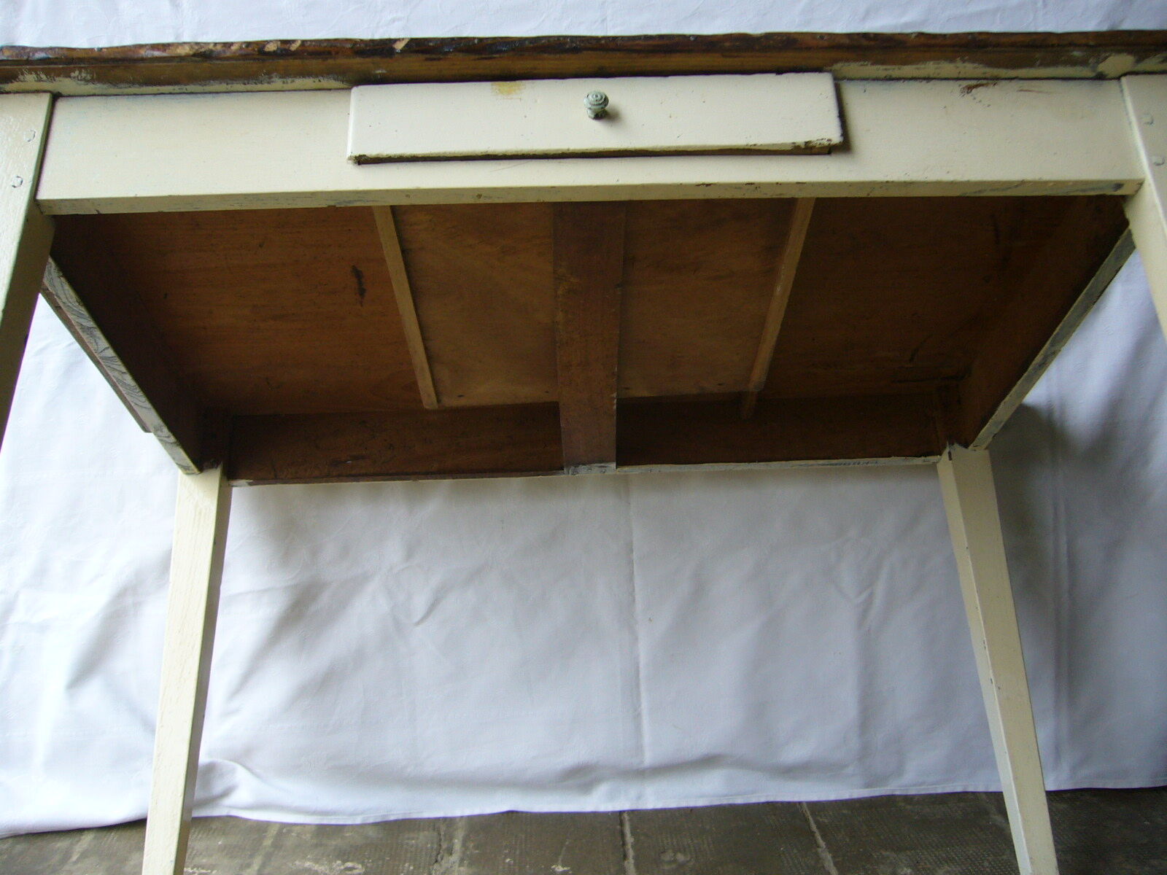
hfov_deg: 52.6
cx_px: 584
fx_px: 1180
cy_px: 438
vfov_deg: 40.7
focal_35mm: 35
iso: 100
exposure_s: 1/15
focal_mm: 5.8
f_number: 2.8
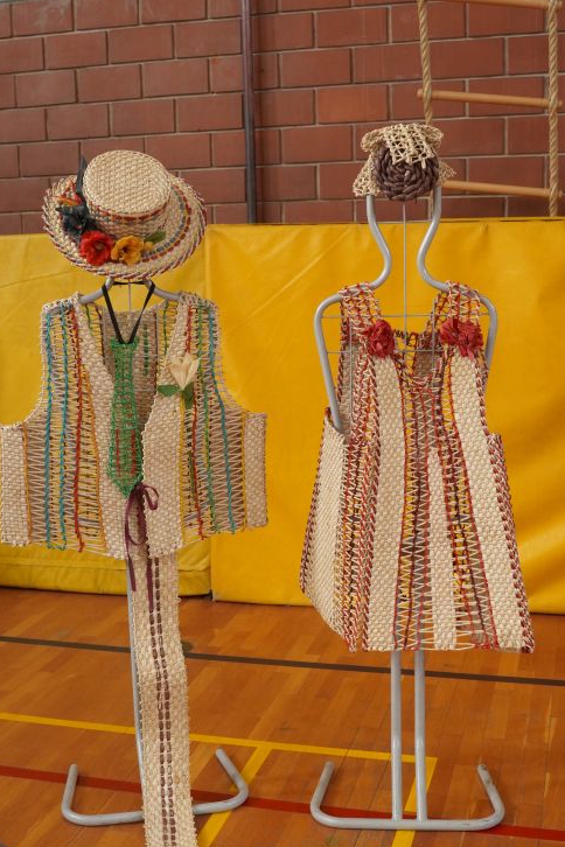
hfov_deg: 29.4
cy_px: 428
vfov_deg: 42.9
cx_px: 275
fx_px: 1079
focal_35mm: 46
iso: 1000
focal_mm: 22.4
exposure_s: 1/200
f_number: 4
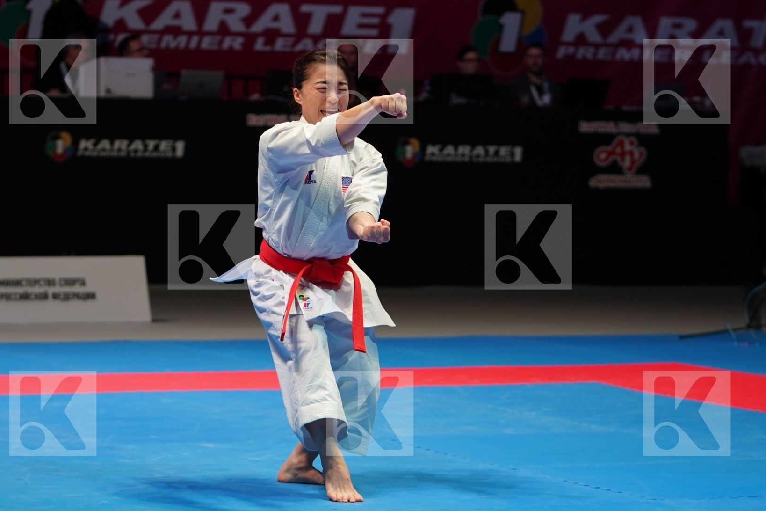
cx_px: 370
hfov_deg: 15.4
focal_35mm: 133
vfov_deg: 10.3
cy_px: 247
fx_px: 2830
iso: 640
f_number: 2.8
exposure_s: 1/500
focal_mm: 81
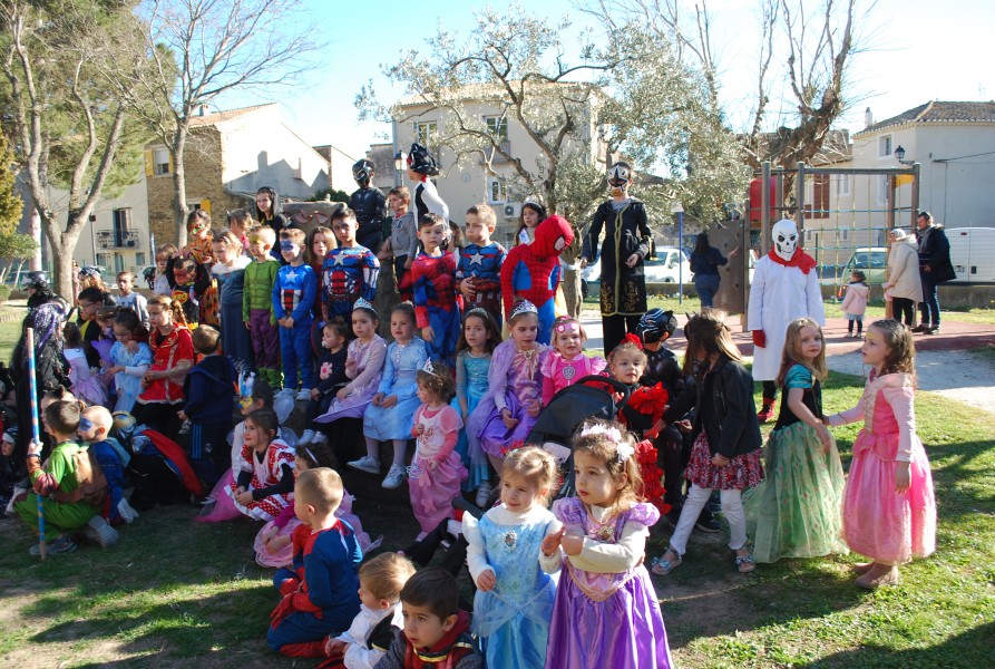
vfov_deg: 48.2
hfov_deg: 67.3
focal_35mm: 27
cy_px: 334
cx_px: 498
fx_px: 748
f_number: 5.6
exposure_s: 1/125
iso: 110
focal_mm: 18
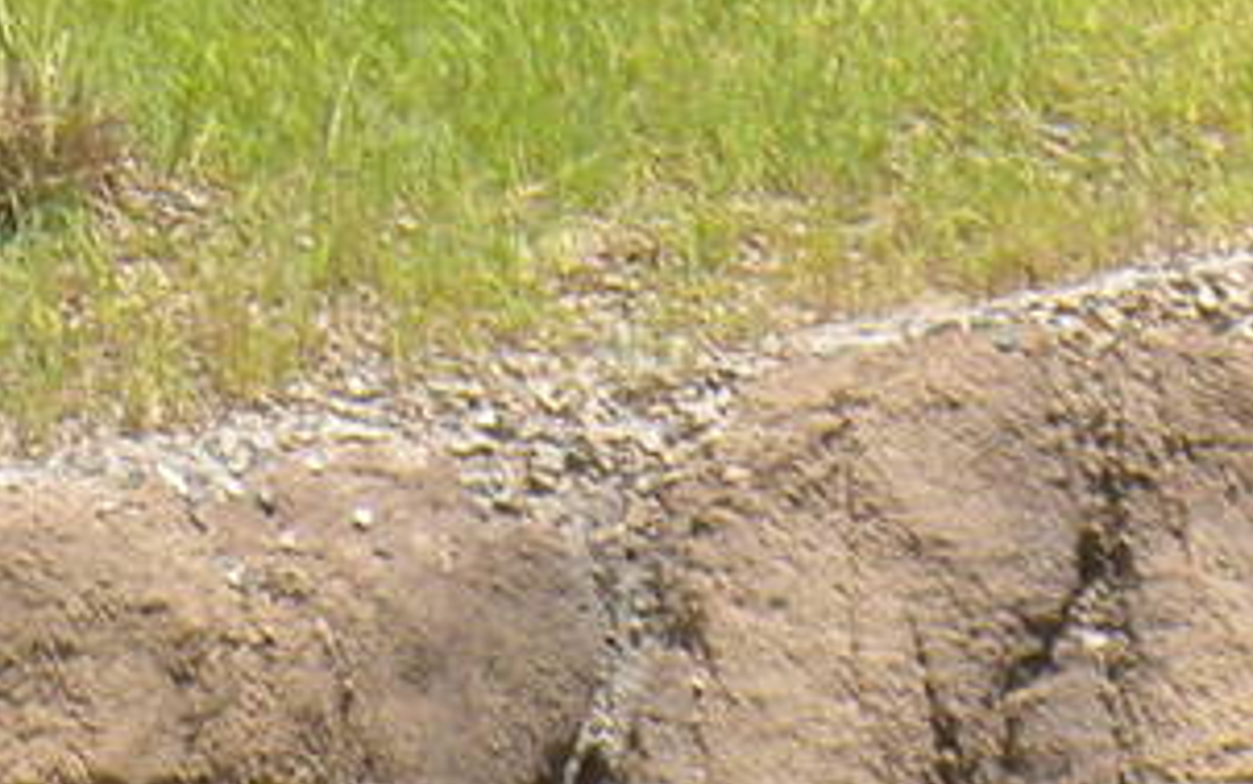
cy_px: -1369
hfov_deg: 3.1
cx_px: -1465
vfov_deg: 2.0
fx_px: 22820
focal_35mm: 668
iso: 92
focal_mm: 21
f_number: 5.1
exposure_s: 1/436
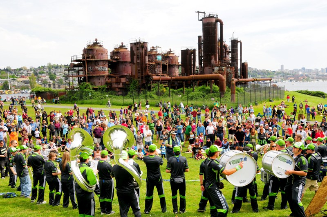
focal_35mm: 33
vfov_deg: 39.9
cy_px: 108
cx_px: 164
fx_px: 299
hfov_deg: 57.3
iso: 250
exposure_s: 1/400
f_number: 7.1
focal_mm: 22
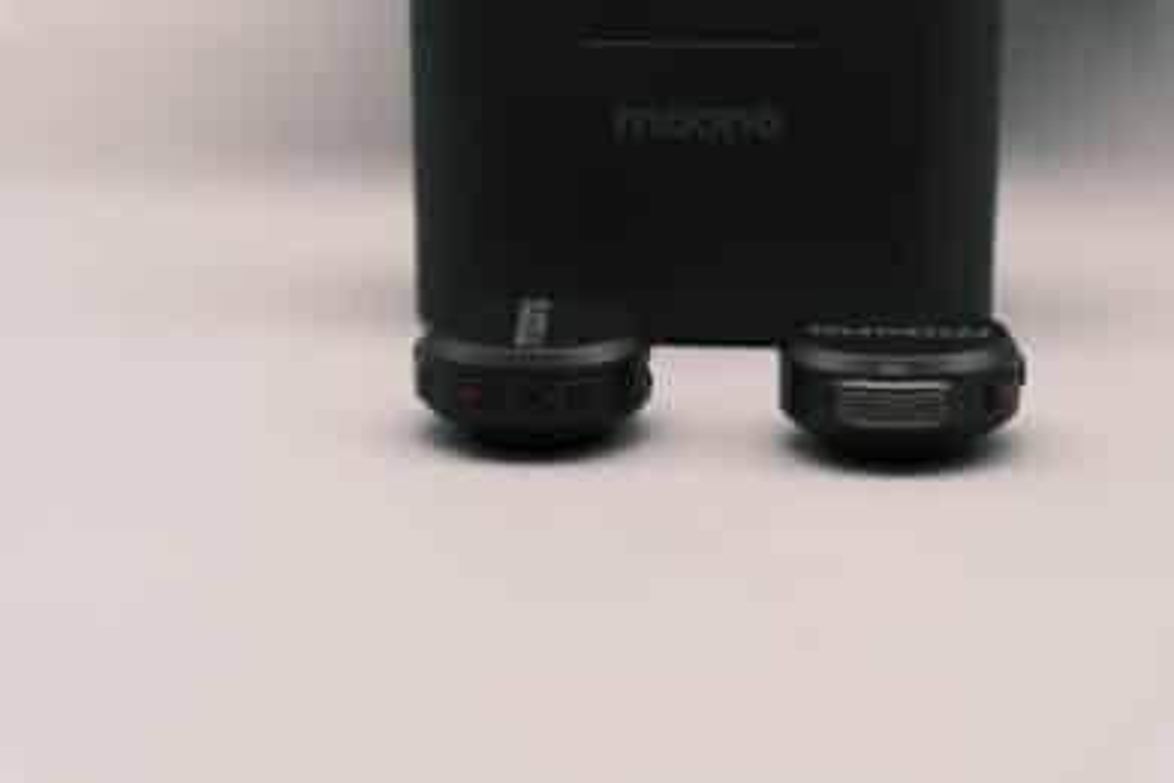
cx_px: 587
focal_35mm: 75
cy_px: 392
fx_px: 2446
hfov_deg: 27.0
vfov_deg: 18.2
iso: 1000
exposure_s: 1/150
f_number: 8
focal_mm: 50
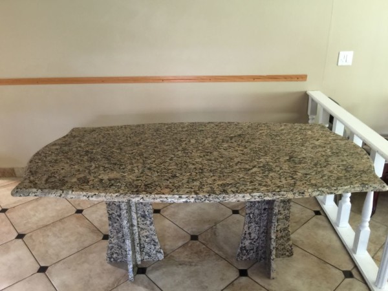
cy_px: 146
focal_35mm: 29
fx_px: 325
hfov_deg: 61.7
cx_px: 194
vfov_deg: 48.2
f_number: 2.2
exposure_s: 1/4
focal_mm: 4.15
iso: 80
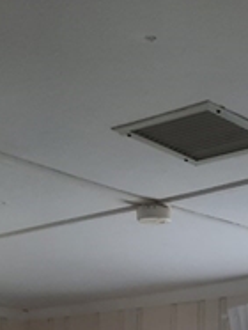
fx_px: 982
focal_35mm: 103
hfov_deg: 14.2
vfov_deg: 15.6
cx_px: 239
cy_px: 639
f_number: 2
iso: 50
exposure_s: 1/60
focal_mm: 4.6
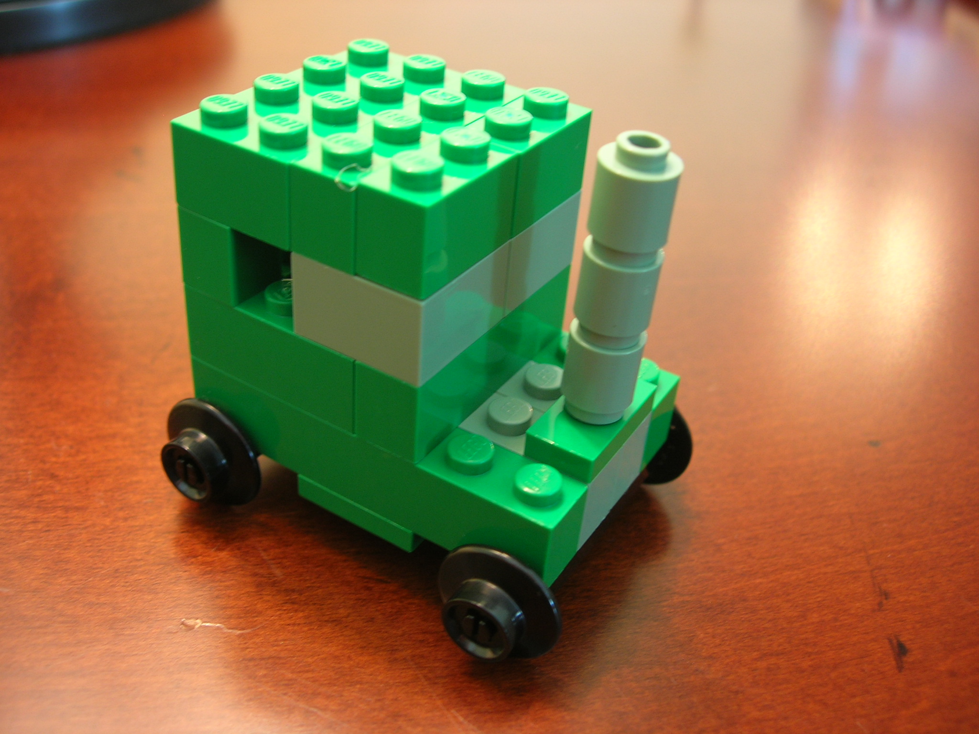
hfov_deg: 49.0
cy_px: 367
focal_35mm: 38
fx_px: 1075
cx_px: 490
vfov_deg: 37.7
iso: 64
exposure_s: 1/4.1
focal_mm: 7.8
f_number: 2.8
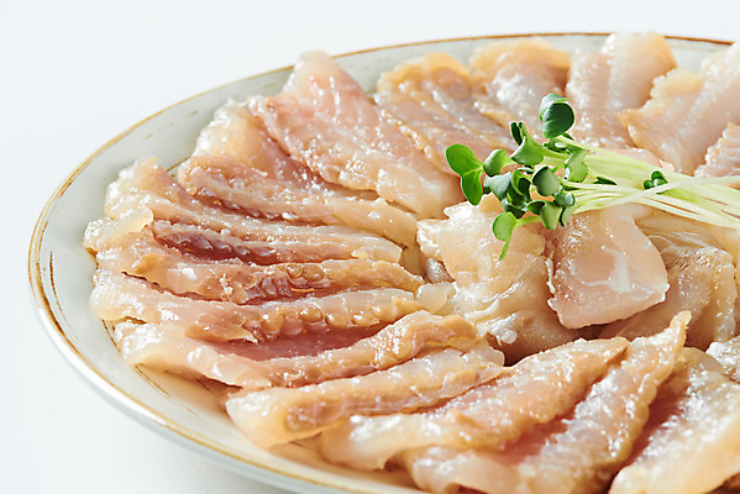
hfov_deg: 19.4
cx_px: 370
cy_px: 247
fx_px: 2159
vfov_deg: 13.1
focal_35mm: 105
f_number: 22
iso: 250
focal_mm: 105
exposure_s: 1/125
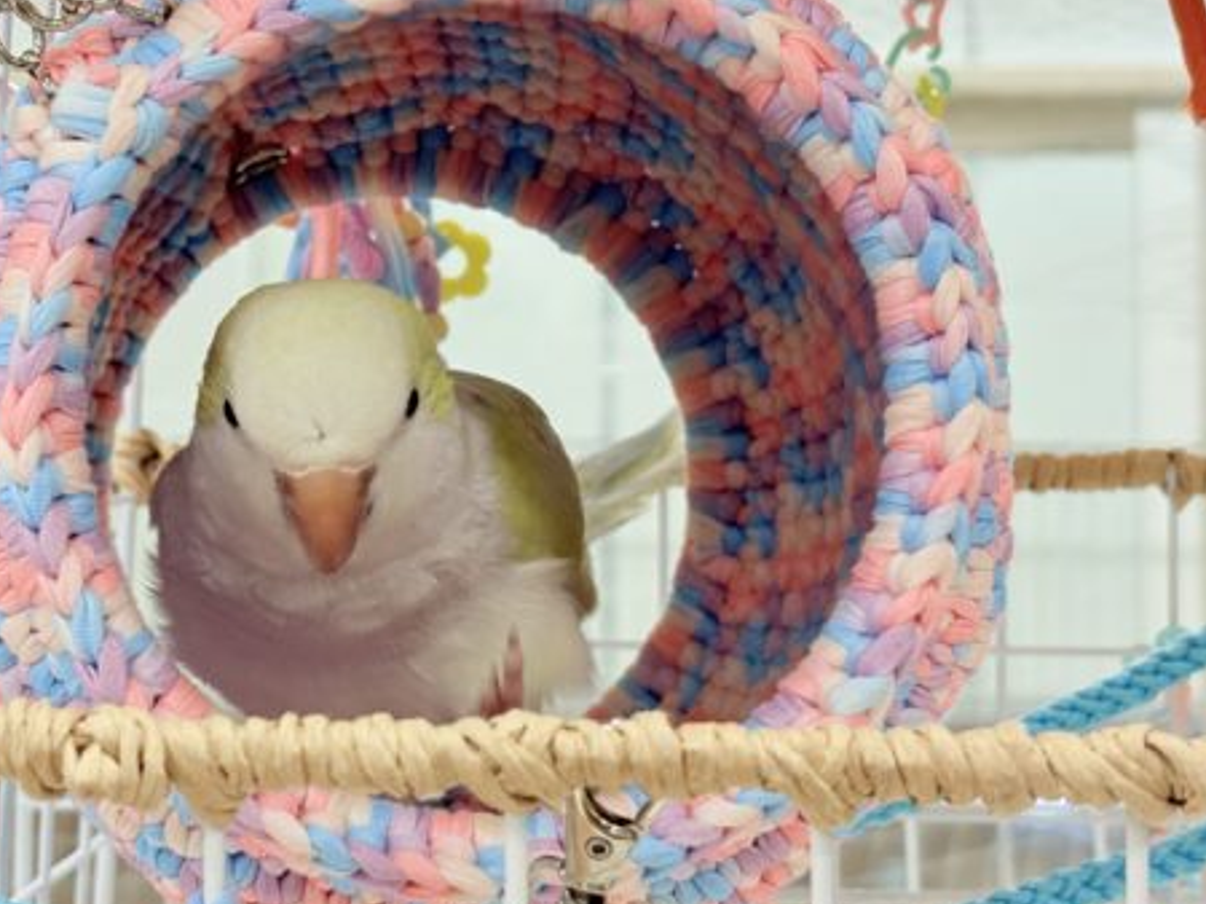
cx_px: 394
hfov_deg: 26.2
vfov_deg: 19.9
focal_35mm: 74
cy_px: 365
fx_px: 2577
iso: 80
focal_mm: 5.96
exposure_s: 1/100
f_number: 1.6
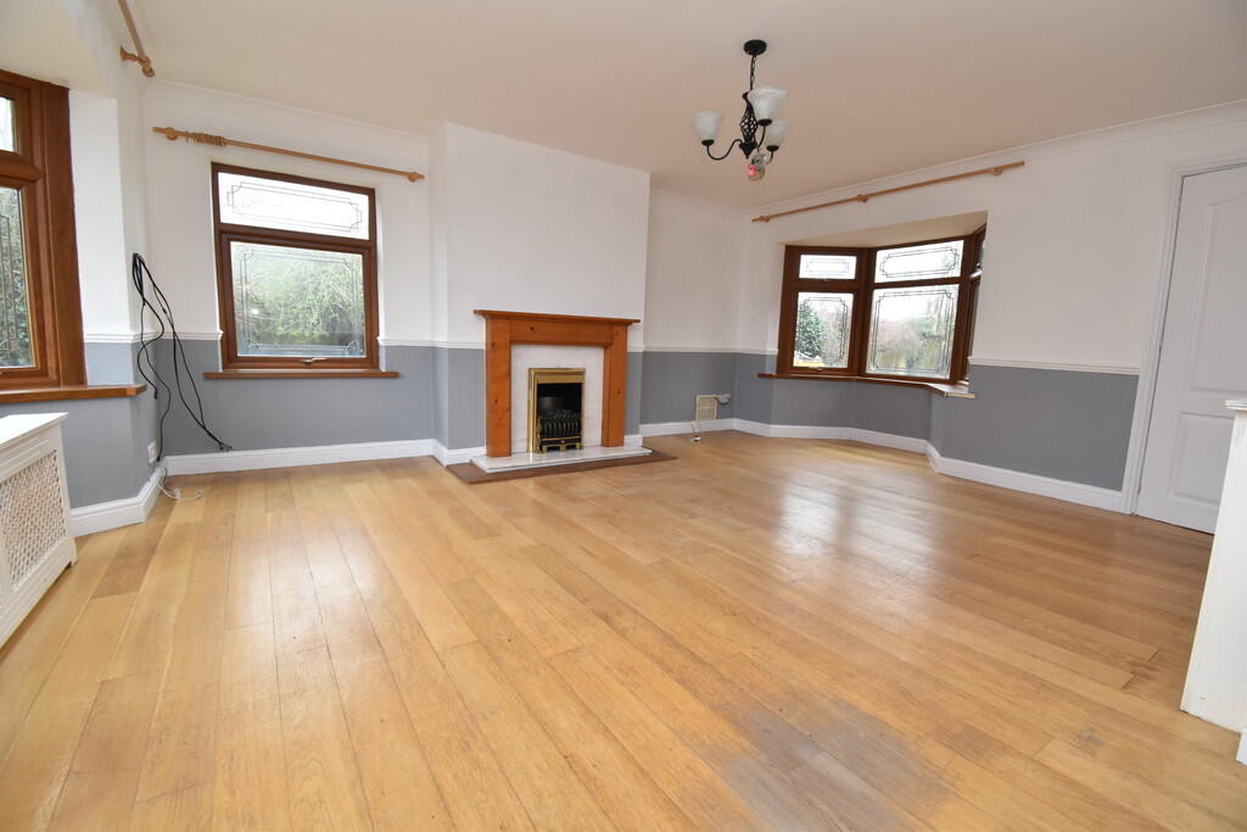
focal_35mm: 15
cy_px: 416
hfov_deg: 100.4
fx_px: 520
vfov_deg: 77.3
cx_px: 624
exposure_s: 1/60
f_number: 7.1
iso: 800
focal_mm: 10
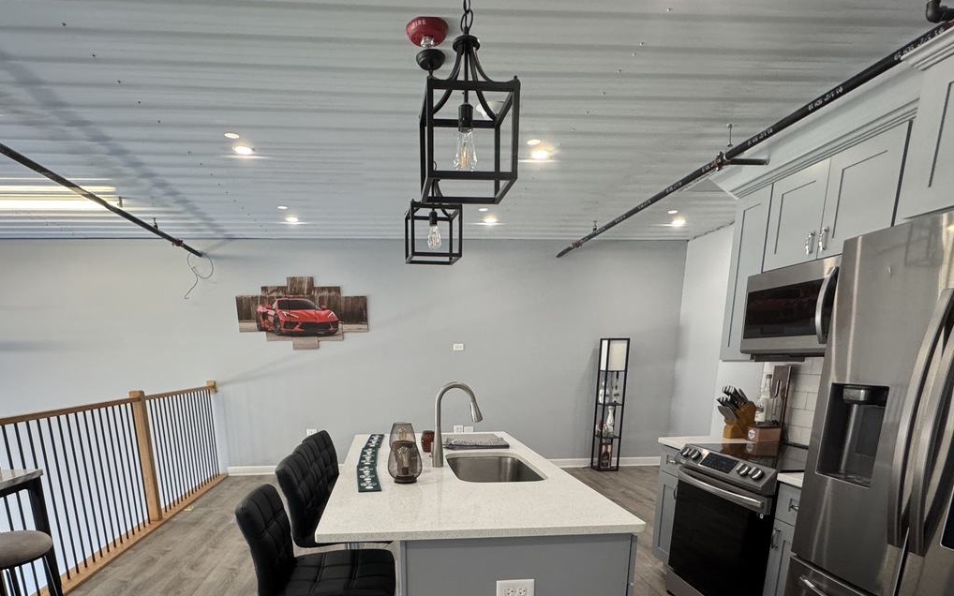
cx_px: 434
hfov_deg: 82.1
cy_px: 502
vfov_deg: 52.4
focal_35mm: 21
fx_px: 546
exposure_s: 1/120
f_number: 2.2
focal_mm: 2.22
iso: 250
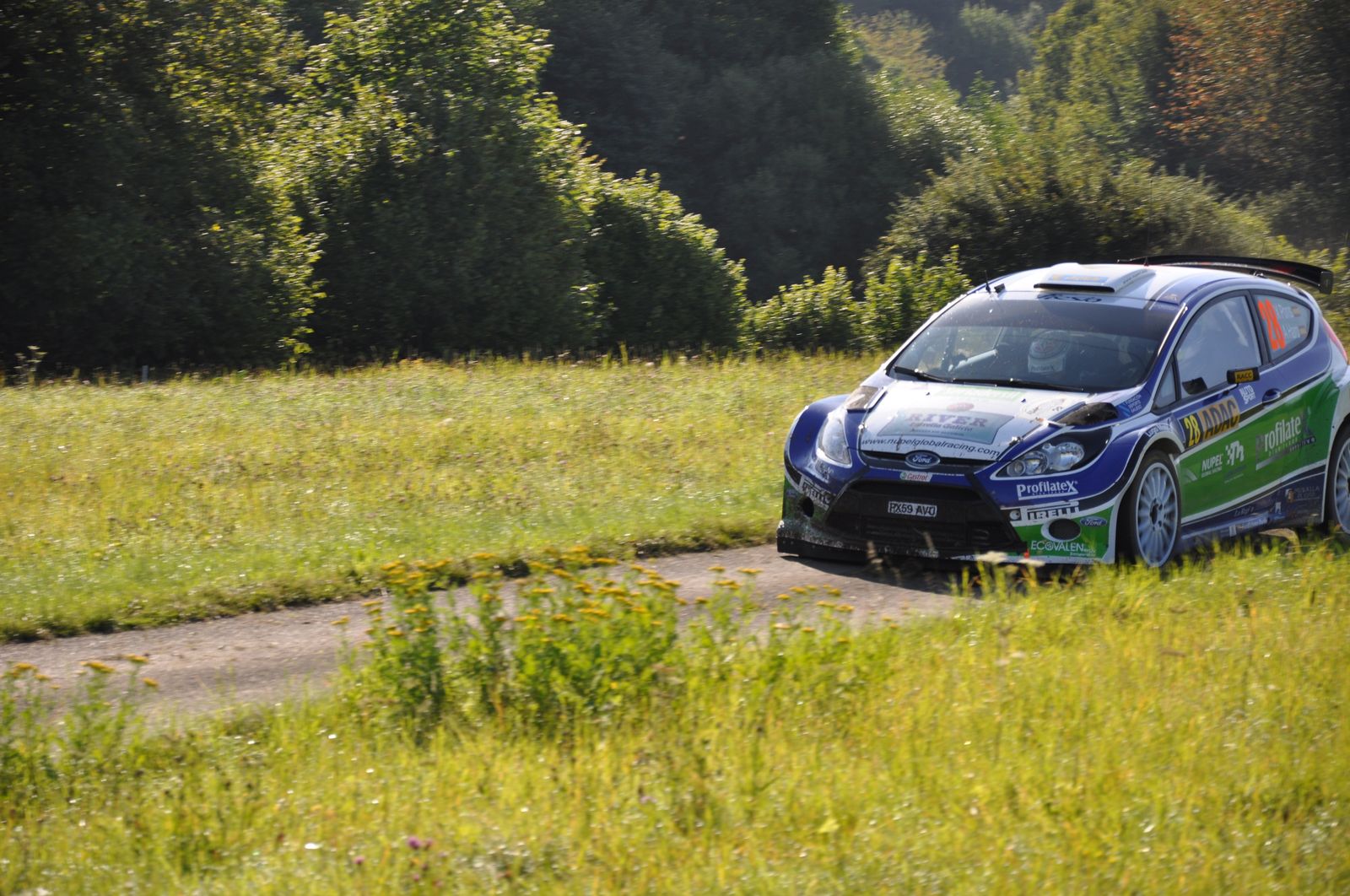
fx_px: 5898
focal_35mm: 158
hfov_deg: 13.1
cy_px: 448
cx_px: 675
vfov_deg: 8.7
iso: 200
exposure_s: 1/500
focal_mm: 105
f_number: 5.6
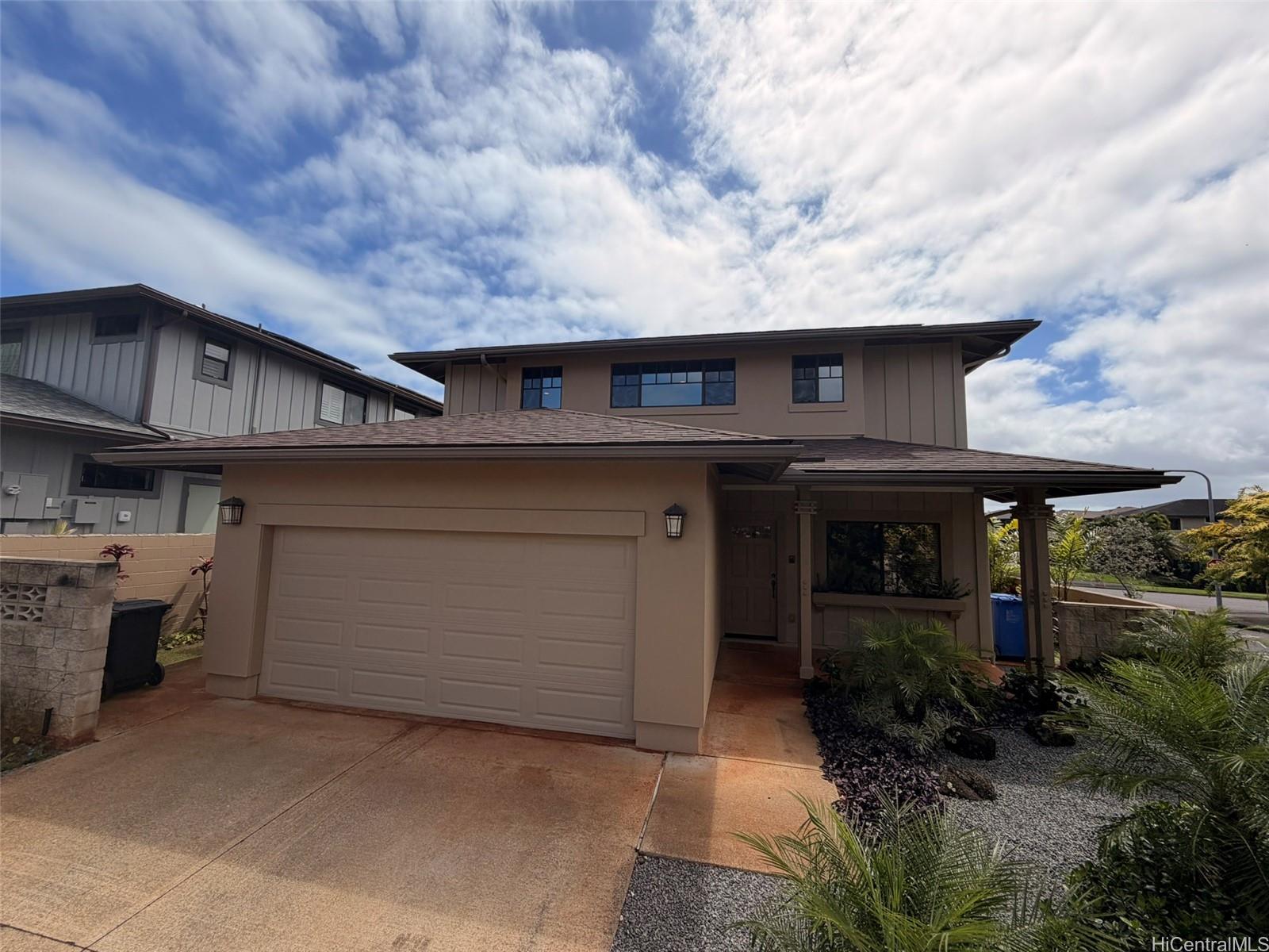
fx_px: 513
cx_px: 634
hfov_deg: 102.1
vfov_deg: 85.7
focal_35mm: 14
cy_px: 476
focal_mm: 2.22
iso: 25
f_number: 2.2
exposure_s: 1/1901
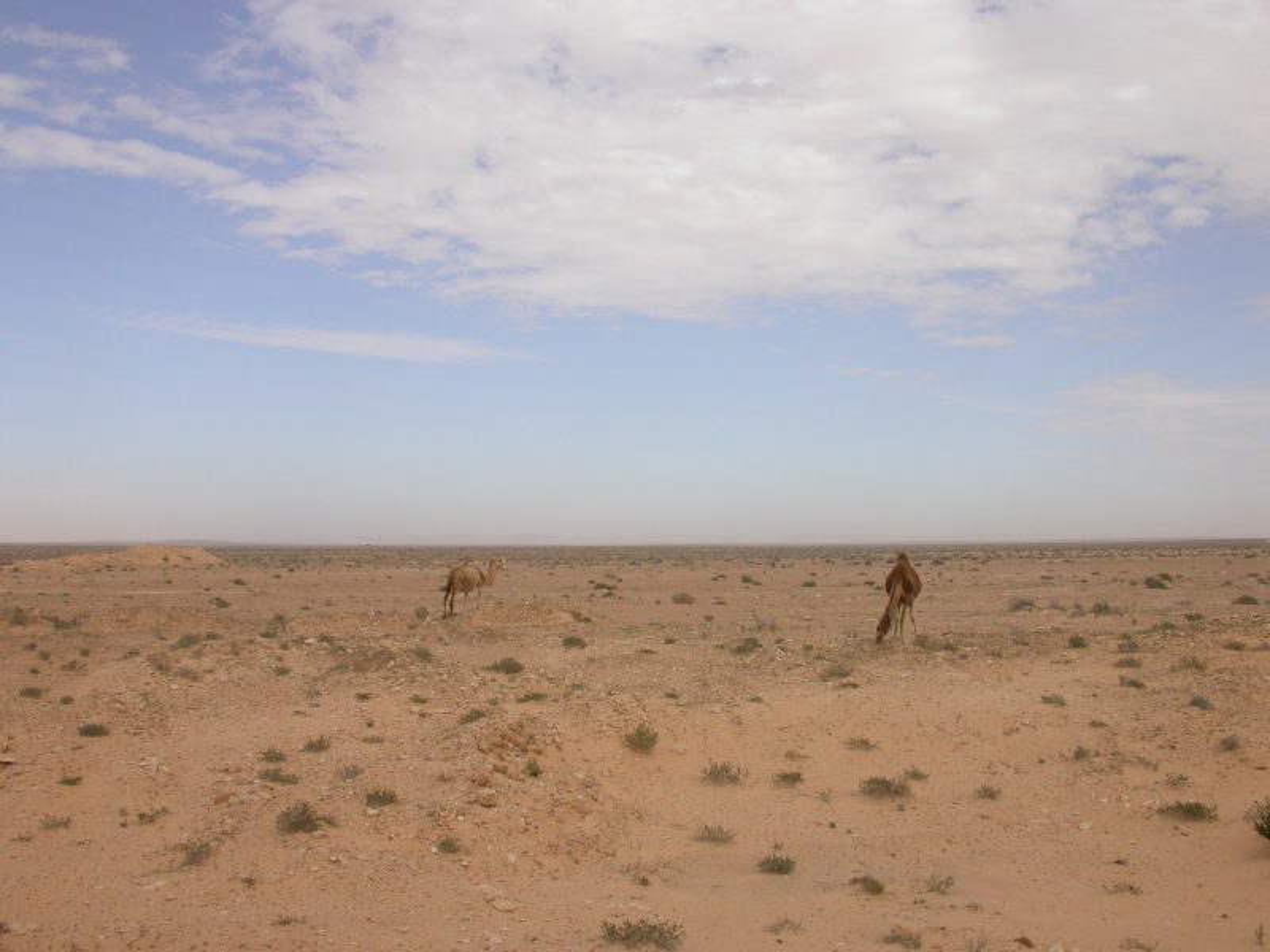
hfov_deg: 49.0
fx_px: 1394
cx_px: 635
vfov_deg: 37.7
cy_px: 476
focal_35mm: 38
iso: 100
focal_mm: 7.85
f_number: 7.5
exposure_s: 1/386
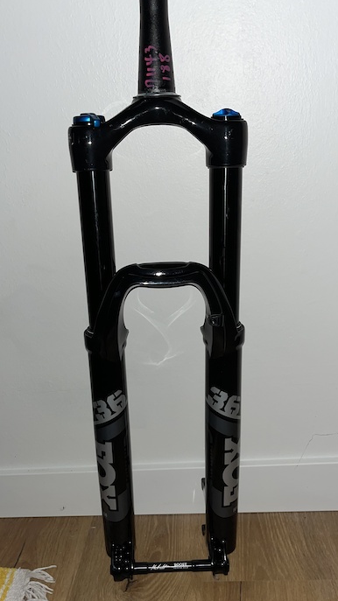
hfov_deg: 35.6
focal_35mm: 33
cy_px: 333
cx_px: 151
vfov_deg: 59.4
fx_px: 526
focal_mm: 5.1
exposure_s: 1/4
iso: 40
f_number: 1.6
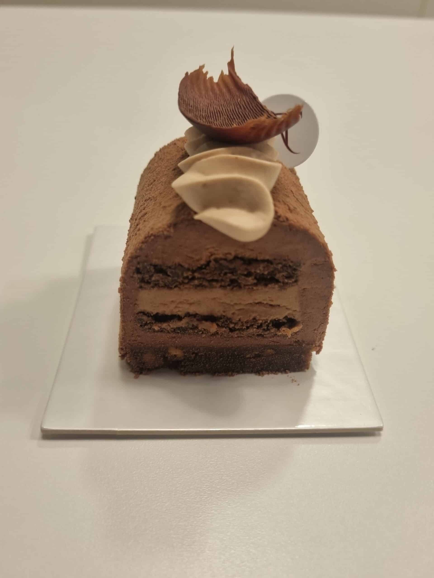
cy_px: 289
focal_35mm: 26
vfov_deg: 67.3
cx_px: 217
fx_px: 435
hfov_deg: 53.1
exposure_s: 1/100
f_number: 1.8
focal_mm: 5.4
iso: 80
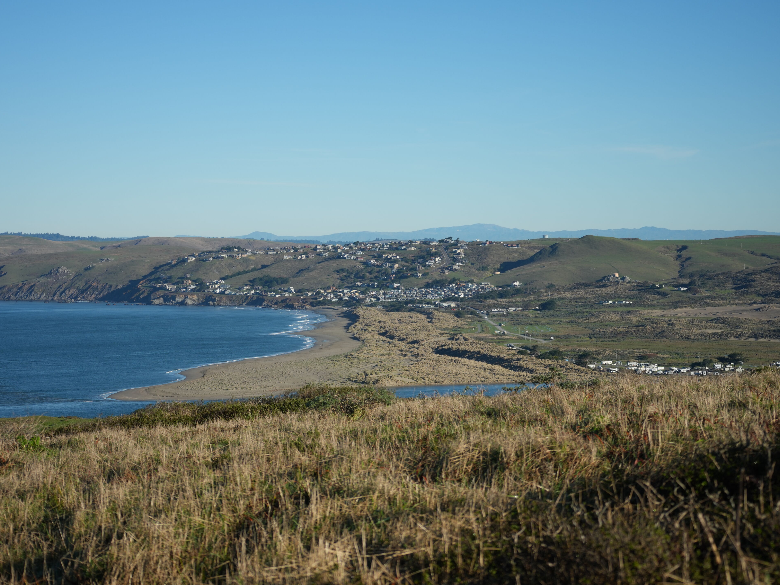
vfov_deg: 17.4
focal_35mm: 85
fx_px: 1915
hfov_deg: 23.0
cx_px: 378
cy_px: 291
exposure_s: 1/1250
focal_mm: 78
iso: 250
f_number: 6.3
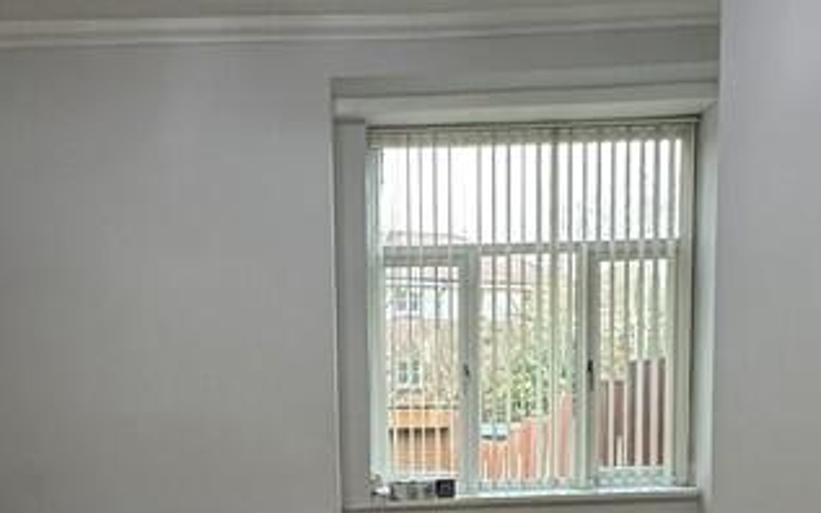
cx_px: 365
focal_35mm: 48
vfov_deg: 25.7
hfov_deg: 41.8
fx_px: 1074
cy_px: 495
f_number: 2.2
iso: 400
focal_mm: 2.22
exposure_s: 1/50
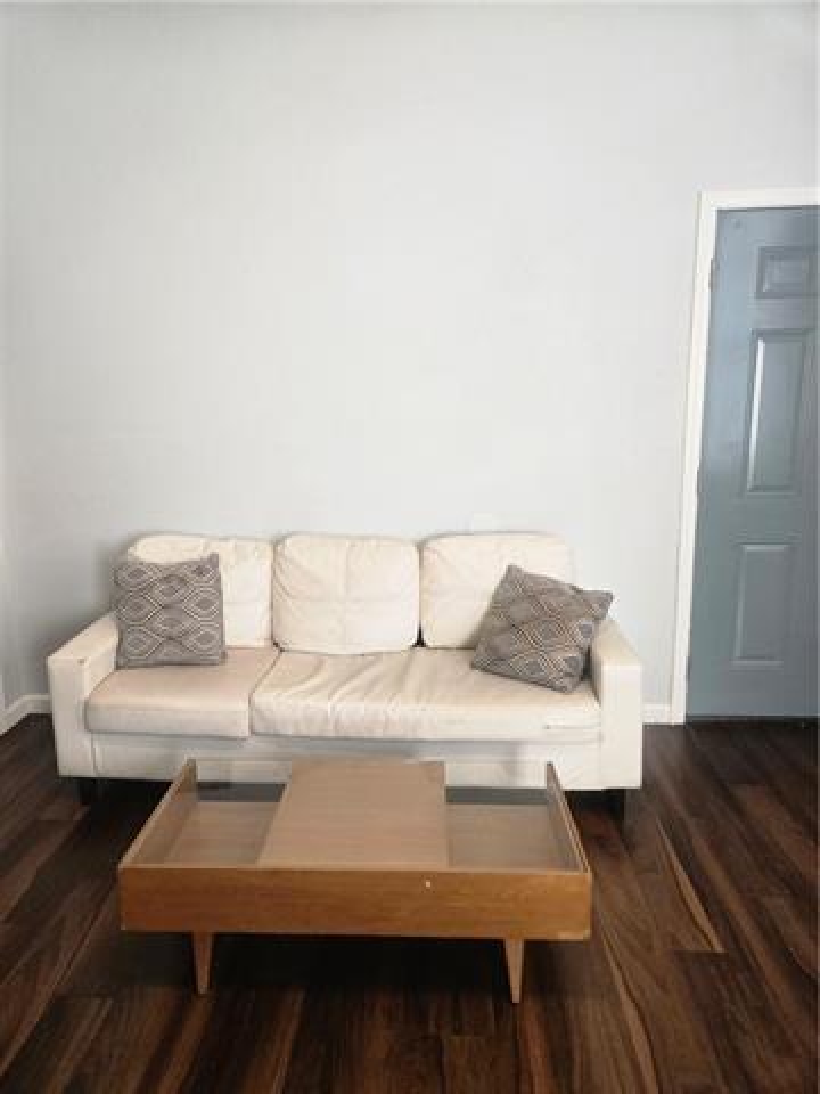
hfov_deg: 58.9
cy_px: 547
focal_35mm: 23
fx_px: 726
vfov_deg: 73.9
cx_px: 410
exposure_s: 1/120
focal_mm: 5.4
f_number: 1.8
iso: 200
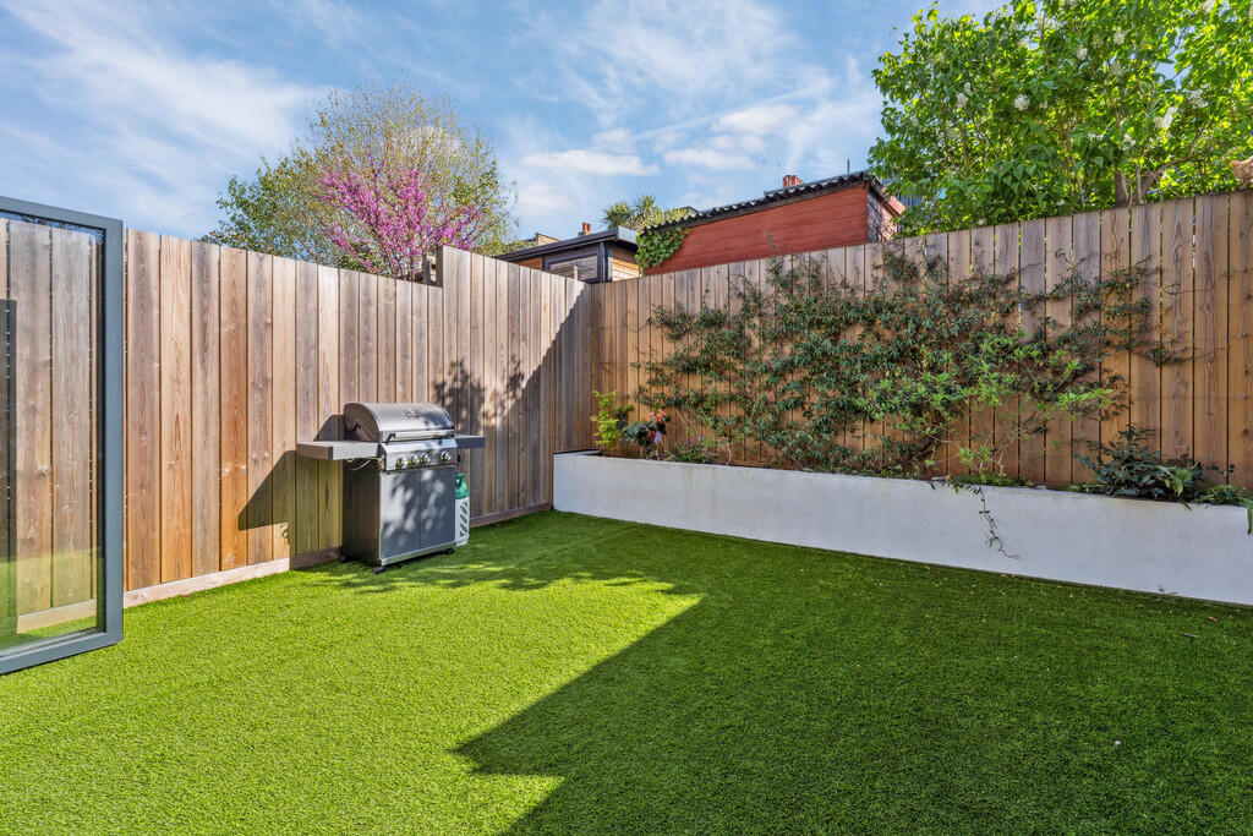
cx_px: 626
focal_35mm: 16
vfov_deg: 73.1
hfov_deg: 96.0
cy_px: 418
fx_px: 564
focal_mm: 16.2
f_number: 9
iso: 200
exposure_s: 1/125
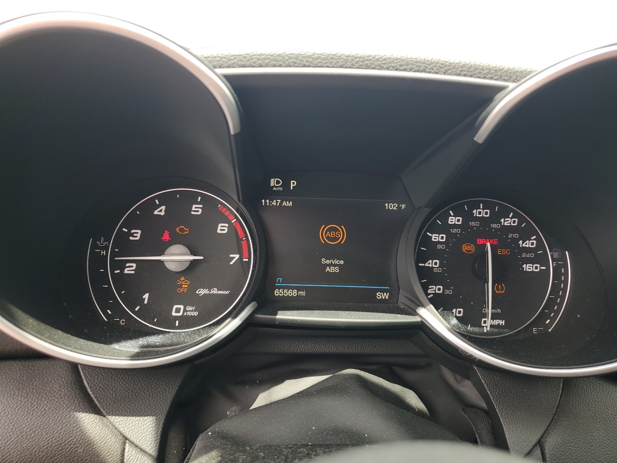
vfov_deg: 53.1
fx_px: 463
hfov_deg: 67.3
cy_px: 232
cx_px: 308
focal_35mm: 26
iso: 50
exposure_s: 1/217
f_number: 1.5
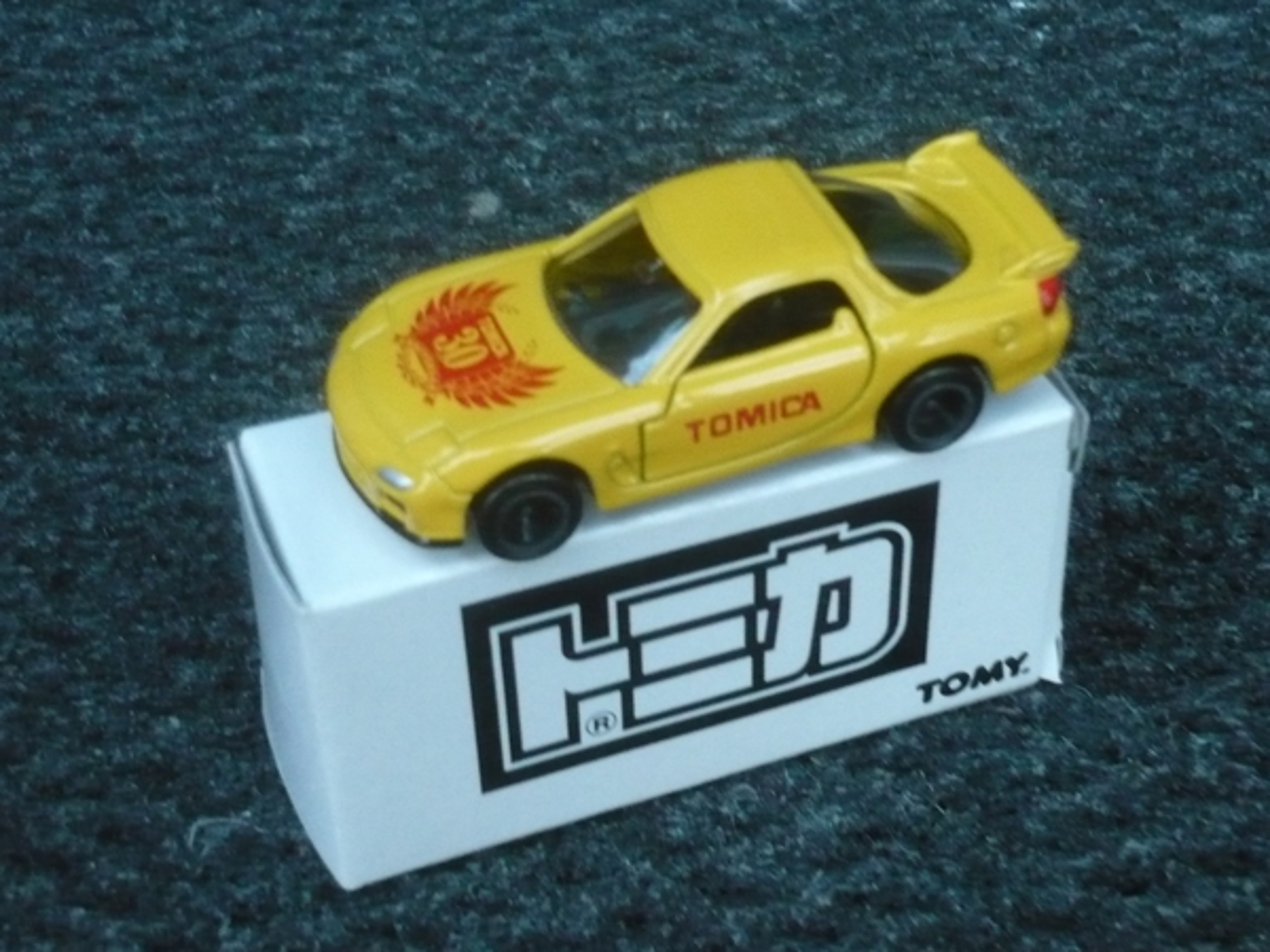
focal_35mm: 60
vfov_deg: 24.4
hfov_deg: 32.2
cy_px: 476
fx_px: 2201
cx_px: 635
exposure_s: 1/50
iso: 800
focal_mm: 7.8
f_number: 3.1
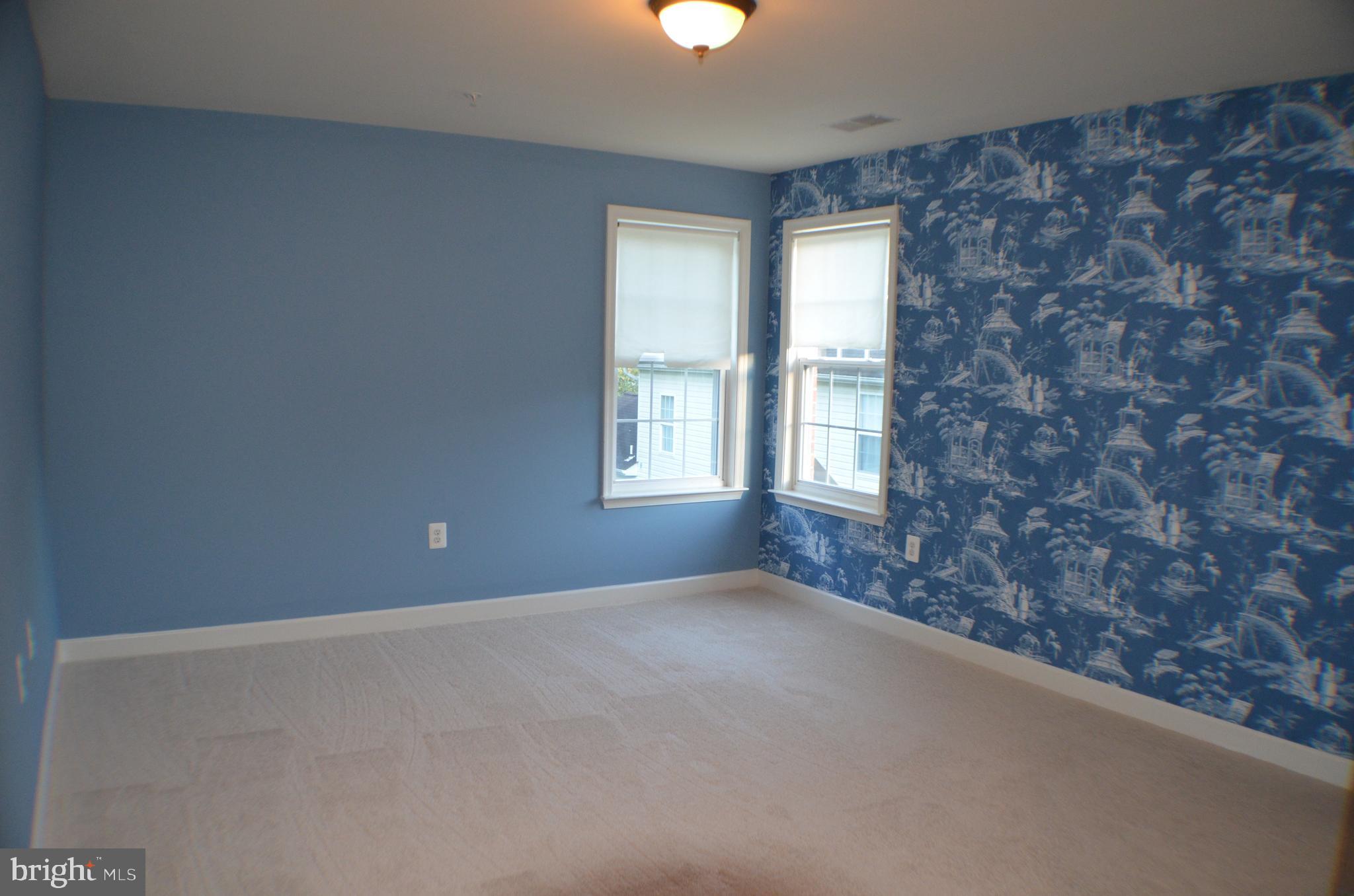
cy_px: 448
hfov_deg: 62.0
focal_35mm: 30
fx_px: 1126
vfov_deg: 43.4
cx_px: 677
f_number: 3.5
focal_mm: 20
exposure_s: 1/60
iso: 1100
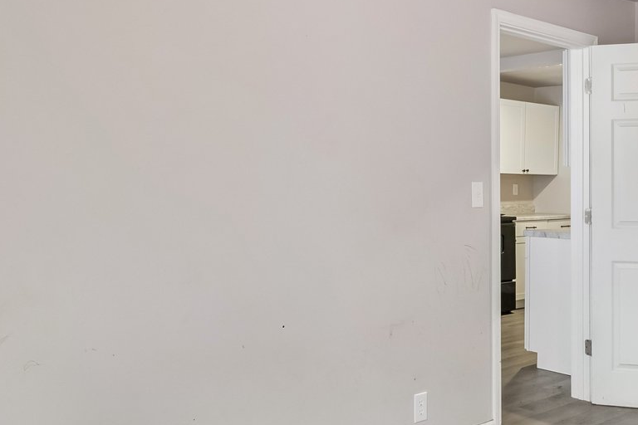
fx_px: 709
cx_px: 378
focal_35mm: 40
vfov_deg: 33.4
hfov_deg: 48.2
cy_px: 210
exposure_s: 1/15
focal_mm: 10
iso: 200
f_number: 6.3
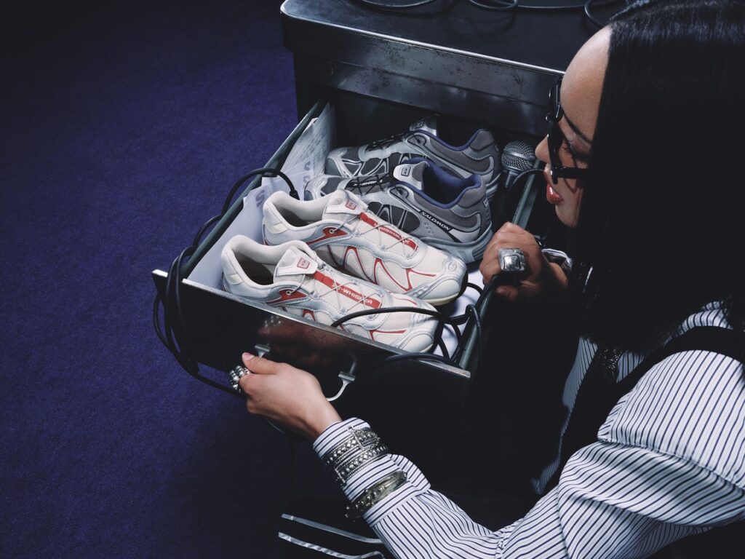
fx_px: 646
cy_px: 280
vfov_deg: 46.8
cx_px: 372
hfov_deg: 60.0
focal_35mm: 30
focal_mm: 37.6
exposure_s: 1/125
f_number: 16
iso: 400
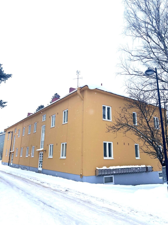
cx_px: 84
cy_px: 112
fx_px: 168
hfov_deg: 53.1
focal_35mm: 26
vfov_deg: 67.3
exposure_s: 1/820
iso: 50
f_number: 1.5
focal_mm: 5.7
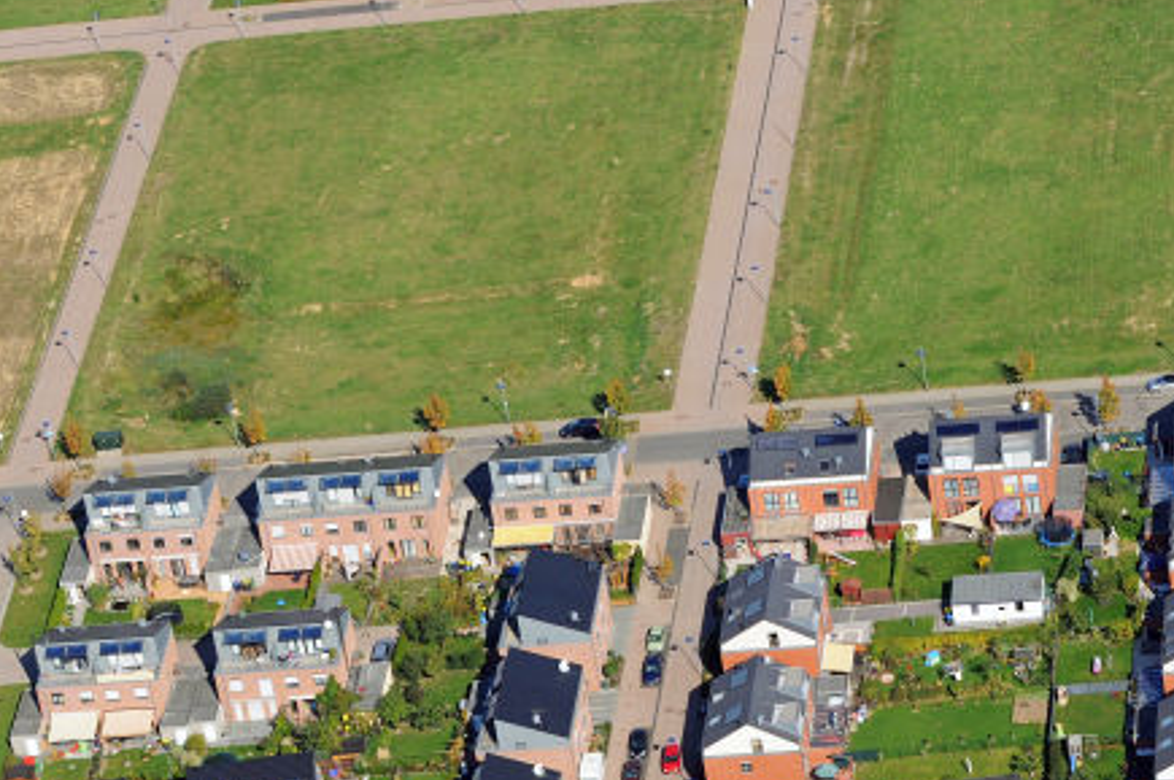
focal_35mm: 193
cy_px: 673
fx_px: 6287
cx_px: 812
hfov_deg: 10.7
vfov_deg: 7.1
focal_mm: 70
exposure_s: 1/400
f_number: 9
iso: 200
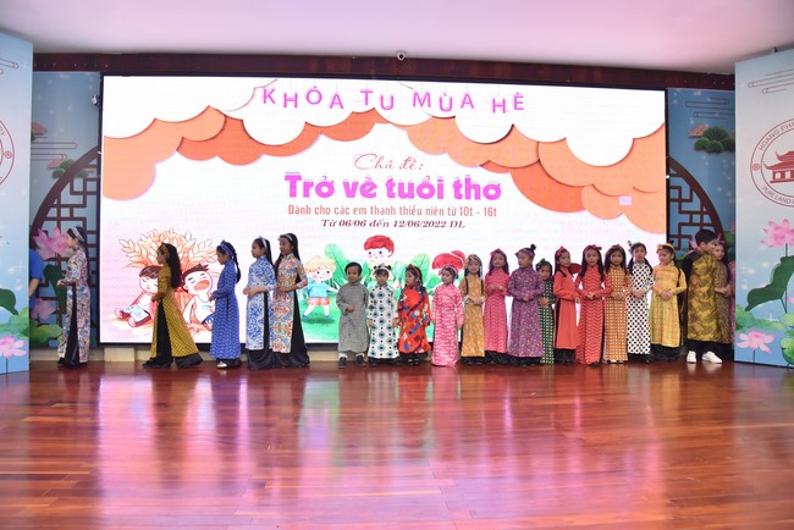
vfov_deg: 53.2
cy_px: 265
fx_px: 530
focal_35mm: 24
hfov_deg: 73.7
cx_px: 397
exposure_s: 1/125
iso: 3200
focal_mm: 24
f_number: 5.6
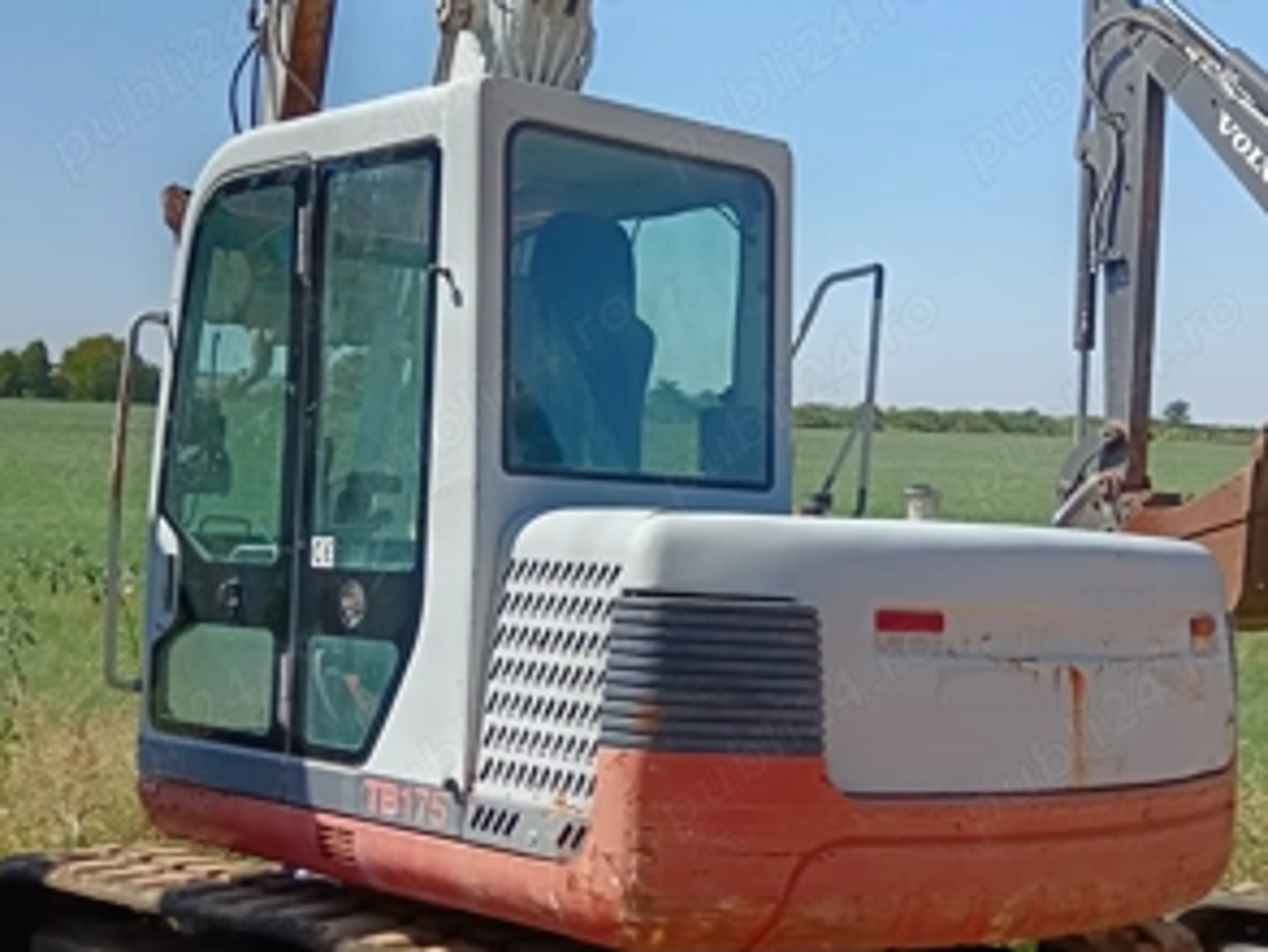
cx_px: 645
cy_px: 467
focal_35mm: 56
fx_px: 2052
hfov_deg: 34.3
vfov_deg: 26.1
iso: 101
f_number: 1.9
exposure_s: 1/826
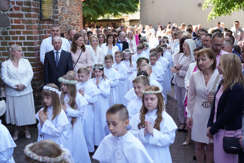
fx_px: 285
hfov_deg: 46.4
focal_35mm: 42
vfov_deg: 31.9
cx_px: 122
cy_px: 82
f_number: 4
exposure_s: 1/100
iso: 125
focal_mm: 42
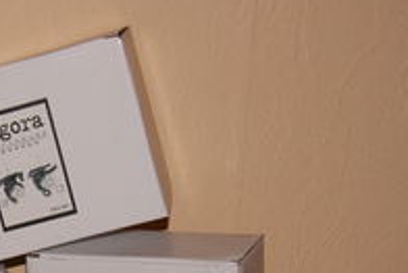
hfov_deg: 11.6
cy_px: 422
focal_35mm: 172
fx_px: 1947
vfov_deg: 7.8
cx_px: -142
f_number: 4.5
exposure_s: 1/60
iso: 400
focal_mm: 35
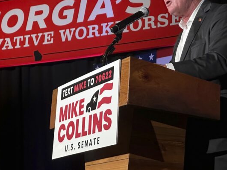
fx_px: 662
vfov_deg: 14.6
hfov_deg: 19.4
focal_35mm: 101
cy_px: 65
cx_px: 105
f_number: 2.8
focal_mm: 9
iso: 250
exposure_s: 1/120
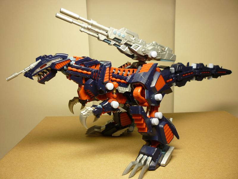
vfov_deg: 48.2
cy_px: 90
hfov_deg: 61.7
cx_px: 119
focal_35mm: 29
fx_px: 199
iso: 100
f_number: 3.3
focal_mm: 5.2
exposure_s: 1/30
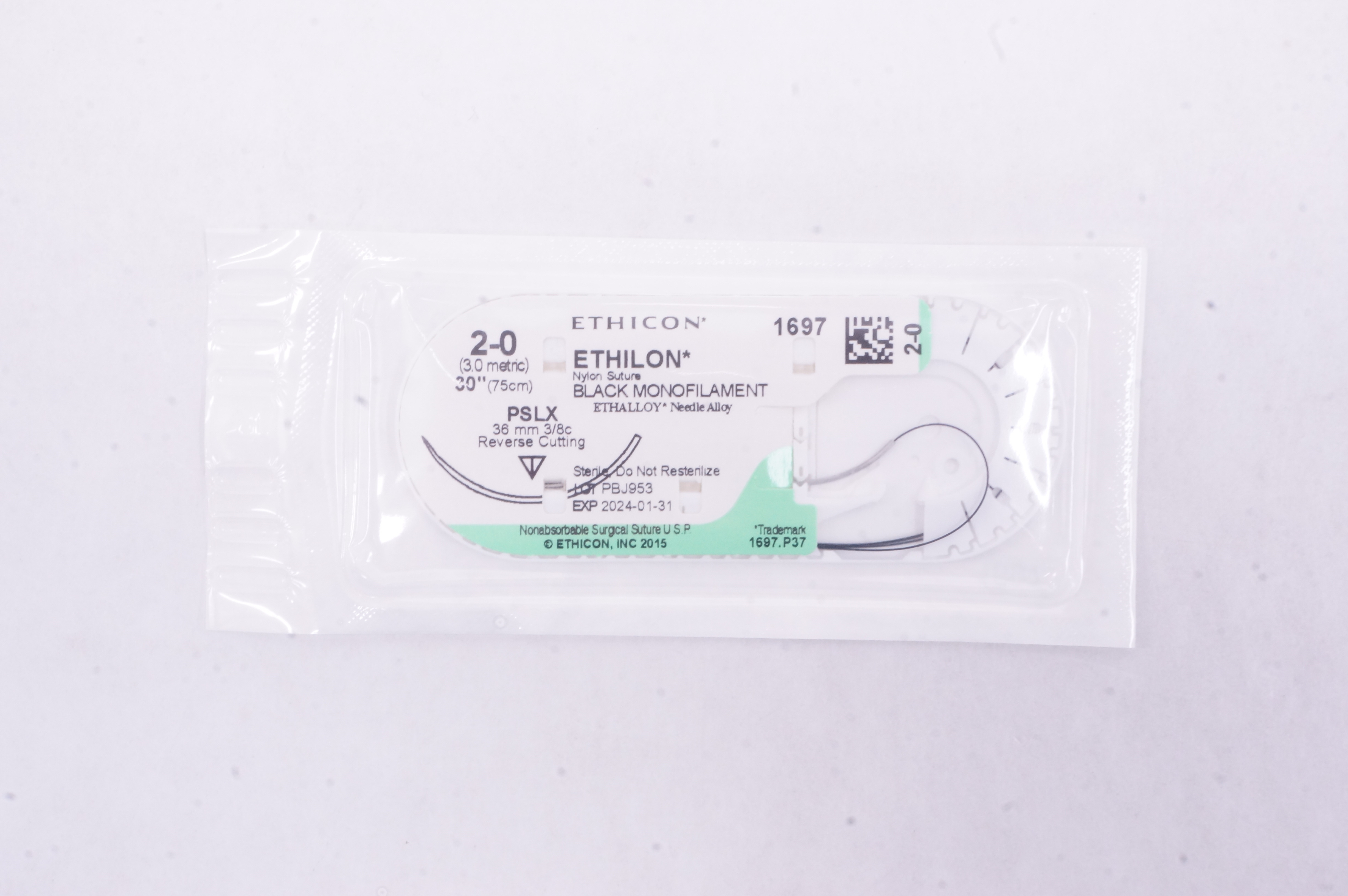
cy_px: 448
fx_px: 2020
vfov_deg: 25.0
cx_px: 674
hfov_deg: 36.9
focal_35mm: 54
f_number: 25
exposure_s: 1/15
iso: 1600
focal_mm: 36
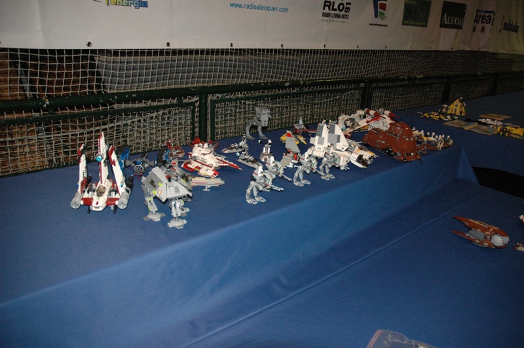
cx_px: 262
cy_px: 174
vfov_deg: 47.9
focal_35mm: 27
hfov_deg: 67.4
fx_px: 393
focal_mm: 18
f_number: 4
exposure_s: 1/60
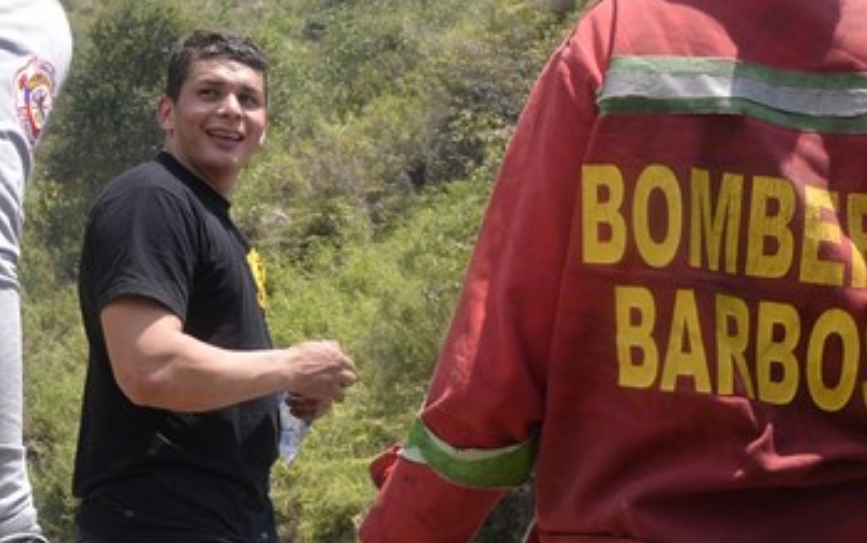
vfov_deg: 17.4
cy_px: 60
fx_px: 1749
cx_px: 401
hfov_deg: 27.8
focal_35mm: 74
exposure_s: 1/250
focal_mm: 25
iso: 200
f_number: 8
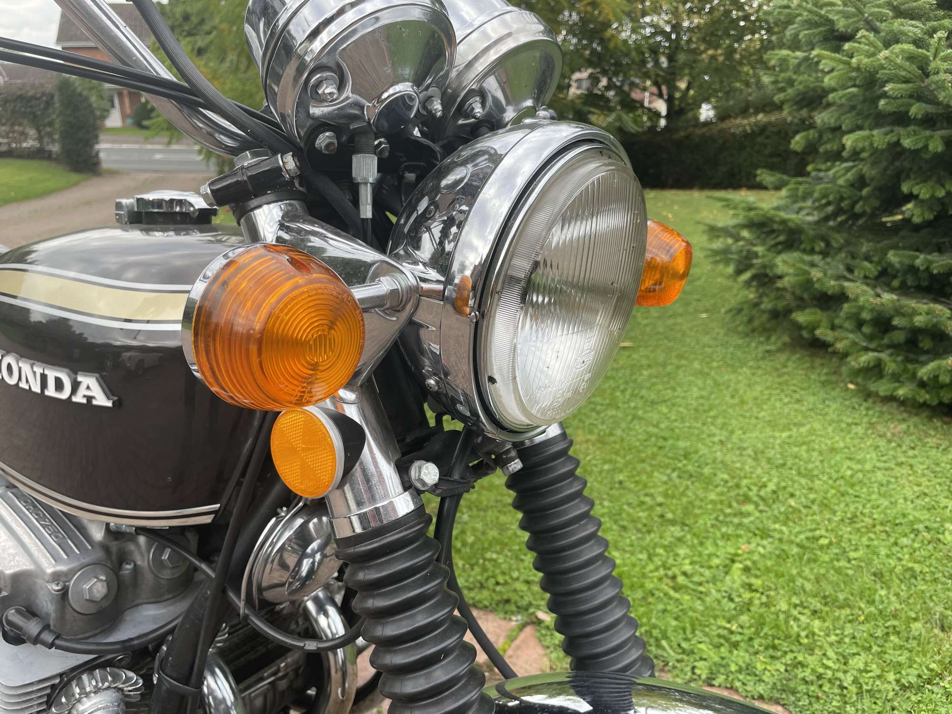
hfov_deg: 67.3
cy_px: 357
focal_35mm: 26
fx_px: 715
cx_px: 476
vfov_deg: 53.1
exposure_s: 1/262
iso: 32
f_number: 1.6
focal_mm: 4.2
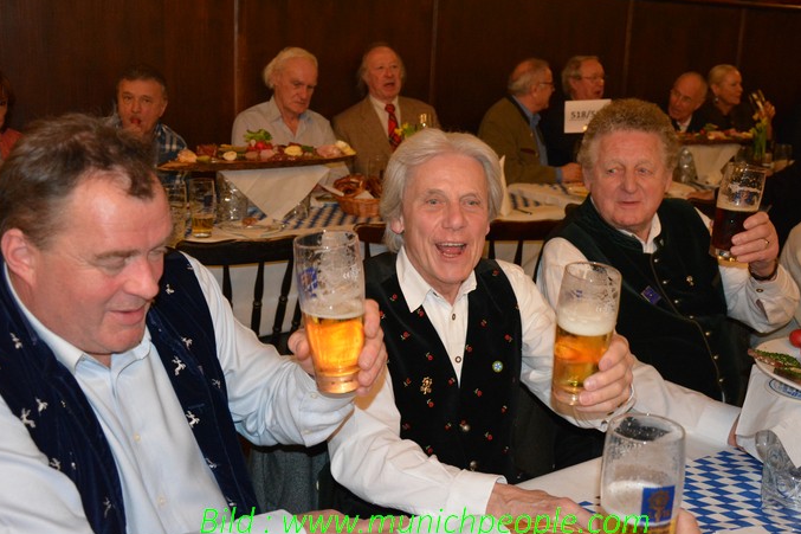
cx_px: 426
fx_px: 867
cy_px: 230
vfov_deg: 34.1
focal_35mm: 39
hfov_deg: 49.5
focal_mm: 22
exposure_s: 1/60
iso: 2800
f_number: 3.8
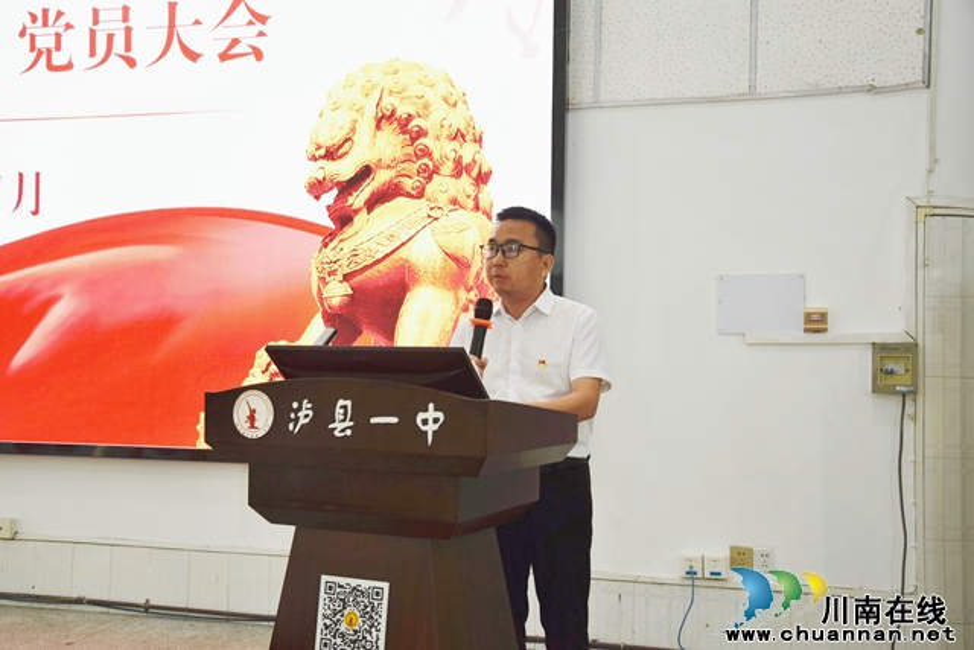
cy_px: 325
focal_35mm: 42
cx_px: 487
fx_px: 1137
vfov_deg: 31.9
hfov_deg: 46.4
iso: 400
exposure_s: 1/60
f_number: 5
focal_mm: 28
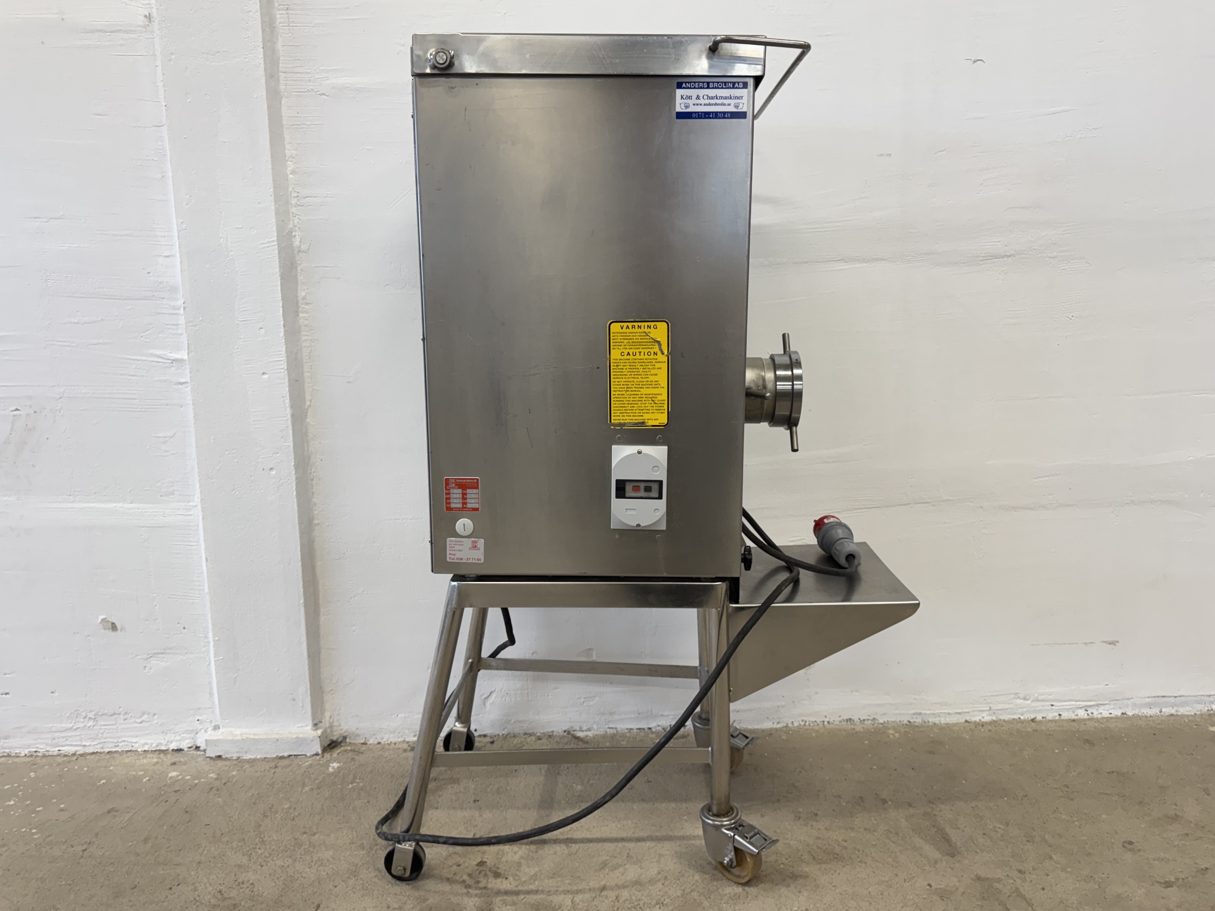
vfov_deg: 54.9
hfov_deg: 69.4
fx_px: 877
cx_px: 609
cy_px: 444
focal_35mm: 25
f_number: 1.78
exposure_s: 1/100
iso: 125
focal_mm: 6.76
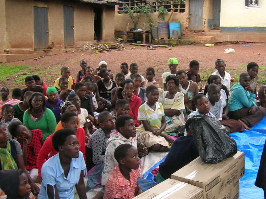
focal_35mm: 43
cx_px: 164
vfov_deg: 33.4
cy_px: 122
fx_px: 330
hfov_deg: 43.6
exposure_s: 1/32
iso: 50
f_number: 2.9
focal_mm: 5.7
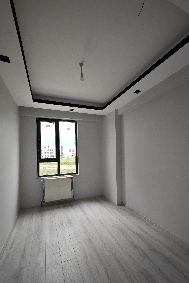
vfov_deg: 100.2
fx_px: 118
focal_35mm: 15
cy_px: 151
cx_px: 95
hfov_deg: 77.3
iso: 160
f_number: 1.8
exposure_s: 1/109
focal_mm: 2.03
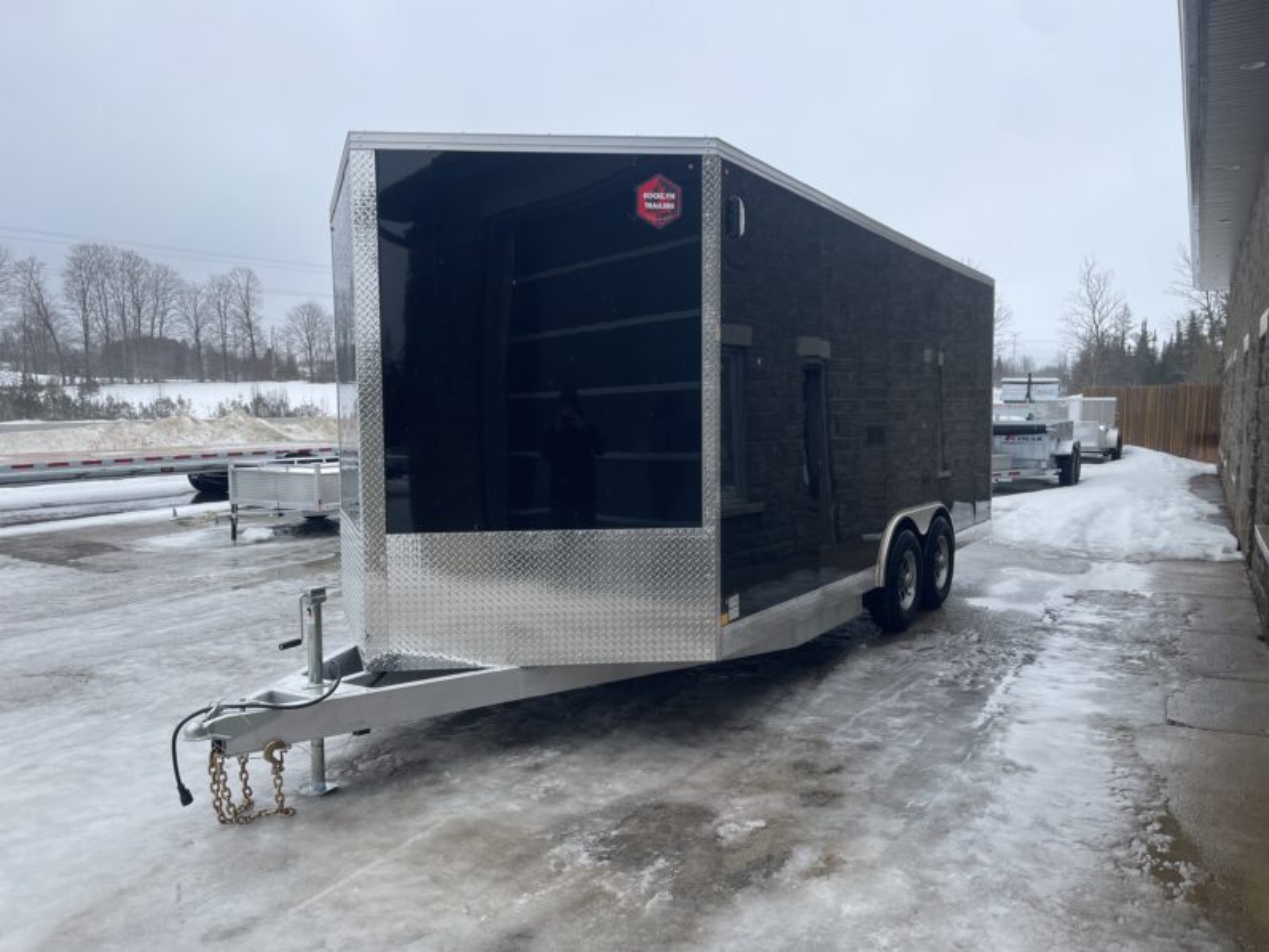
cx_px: 634
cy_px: 476
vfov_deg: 53.1
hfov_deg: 67.3
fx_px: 953
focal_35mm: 26
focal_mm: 4.2
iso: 32
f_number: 1.6
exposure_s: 1/1024
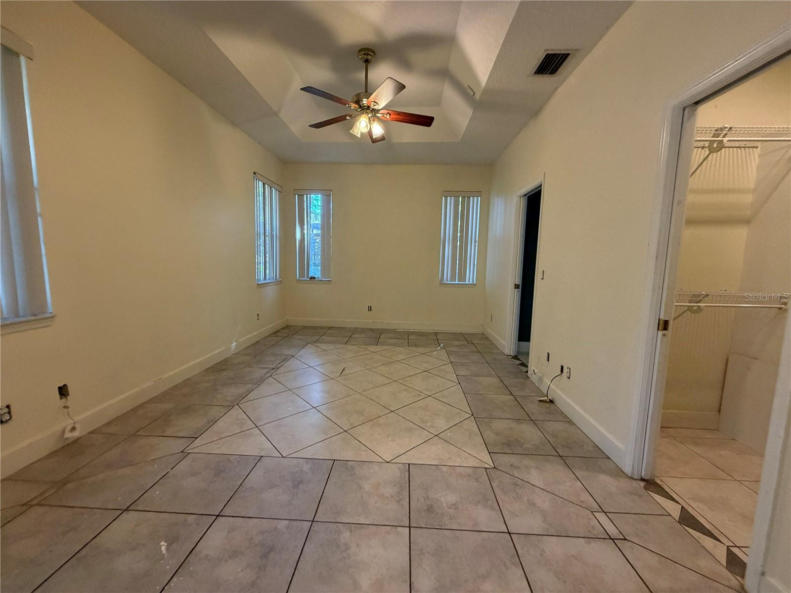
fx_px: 320
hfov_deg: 102.1
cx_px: 396
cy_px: 296
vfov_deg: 85.7
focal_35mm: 14
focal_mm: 2.22
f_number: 2.2
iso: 320
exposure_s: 1/60
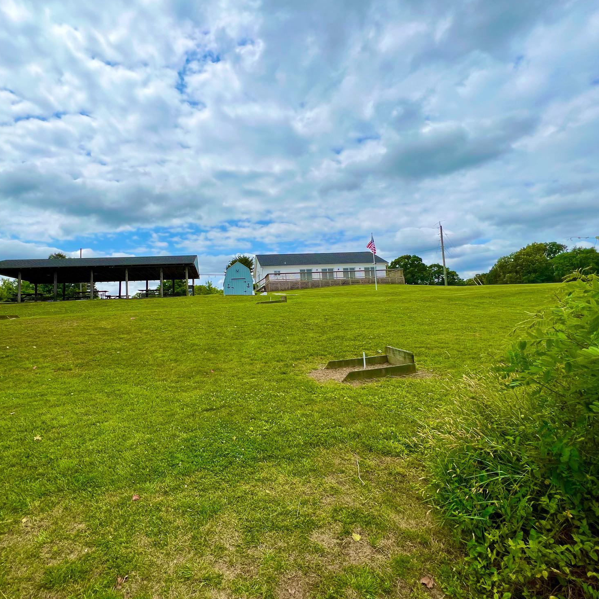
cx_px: 248
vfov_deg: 87.4
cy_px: 290
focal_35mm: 16
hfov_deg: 86.6
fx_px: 313
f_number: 1.8
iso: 32
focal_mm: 1.57
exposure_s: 1/3125
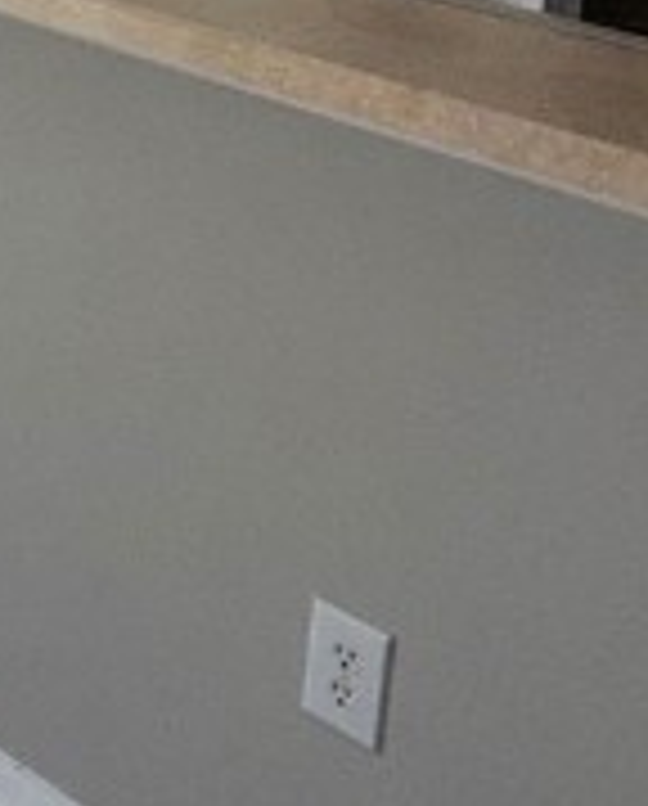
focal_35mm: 78
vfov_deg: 21.8
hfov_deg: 17.1
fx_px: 1864
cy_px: -266
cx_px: -423
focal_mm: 2.22
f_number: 2.2
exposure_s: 1/122
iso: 25
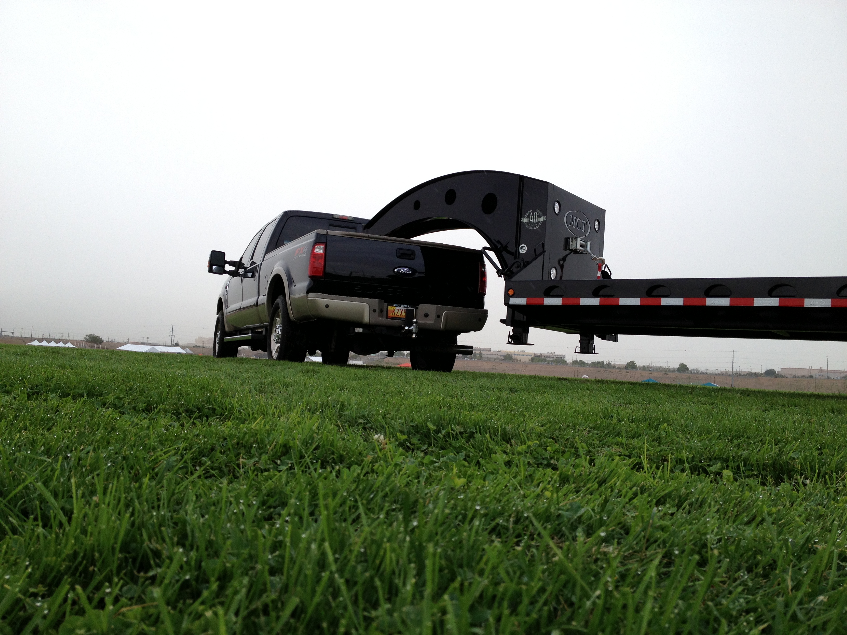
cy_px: 318
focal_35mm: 35
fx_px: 856
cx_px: 424
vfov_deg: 40.7
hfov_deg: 52.6
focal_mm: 4.28
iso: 50
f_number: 2.4
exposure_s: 1/649
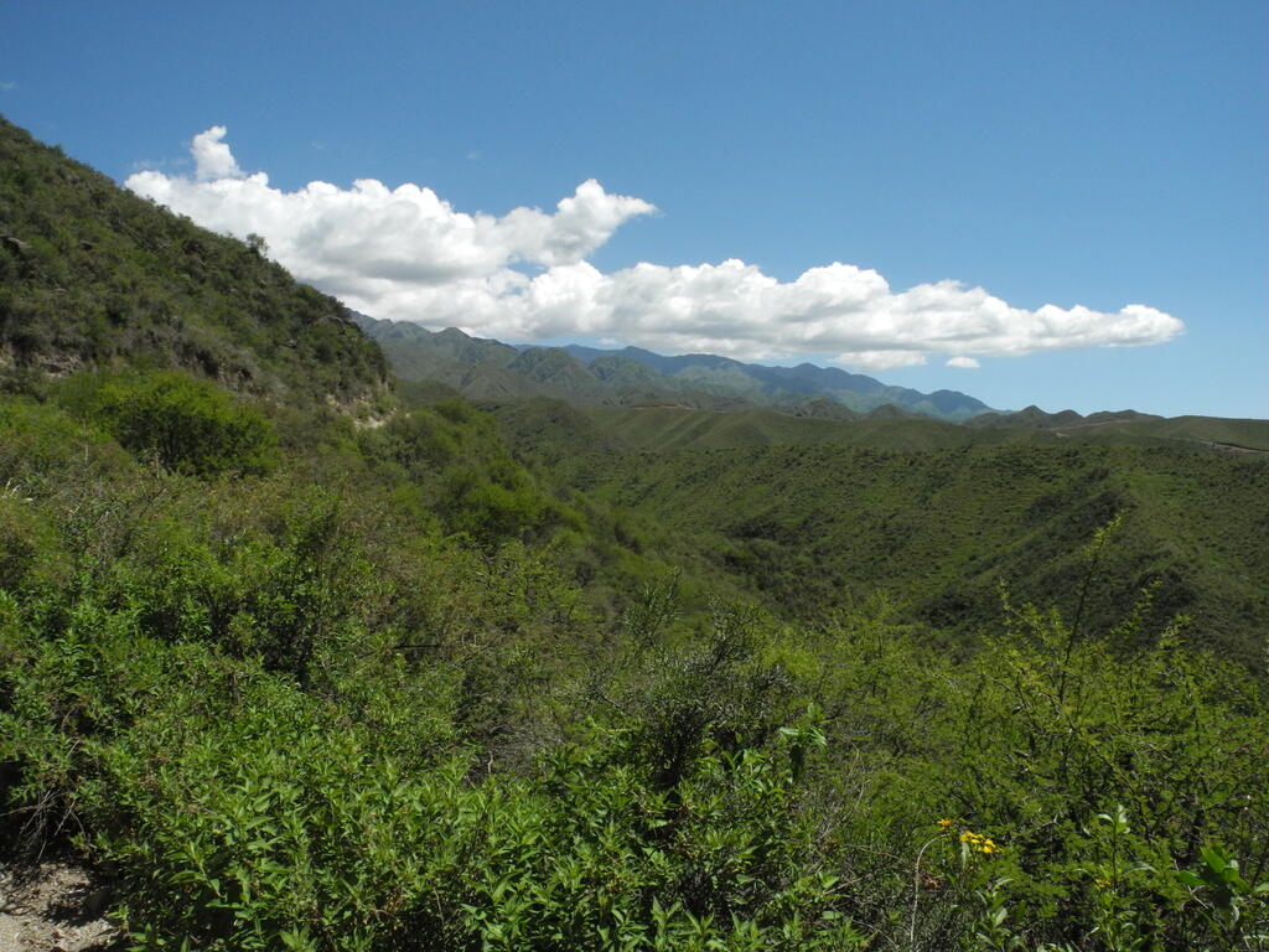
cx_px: 634
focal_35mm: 28
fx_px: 1026
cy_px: 476
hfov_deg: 63.4
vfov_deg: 49.7
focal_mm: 6
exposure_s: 1/2000
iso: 400
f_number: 6.3
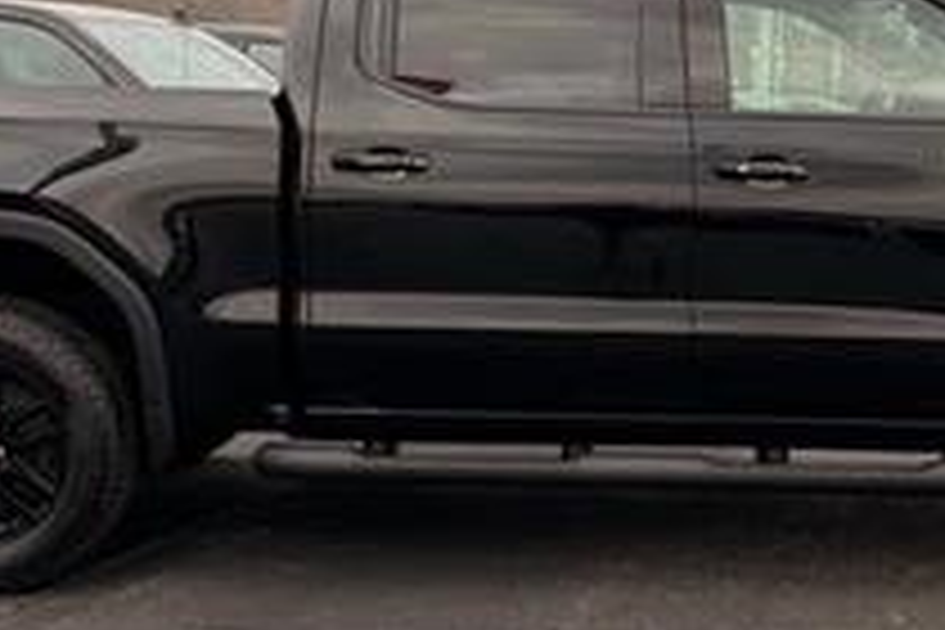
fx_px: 1575
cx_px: 576
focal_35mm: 60
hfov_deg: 33.3
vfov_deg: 22.6
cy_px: 243
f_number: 1.78
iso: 64
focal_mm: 6.76
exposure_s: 1/184
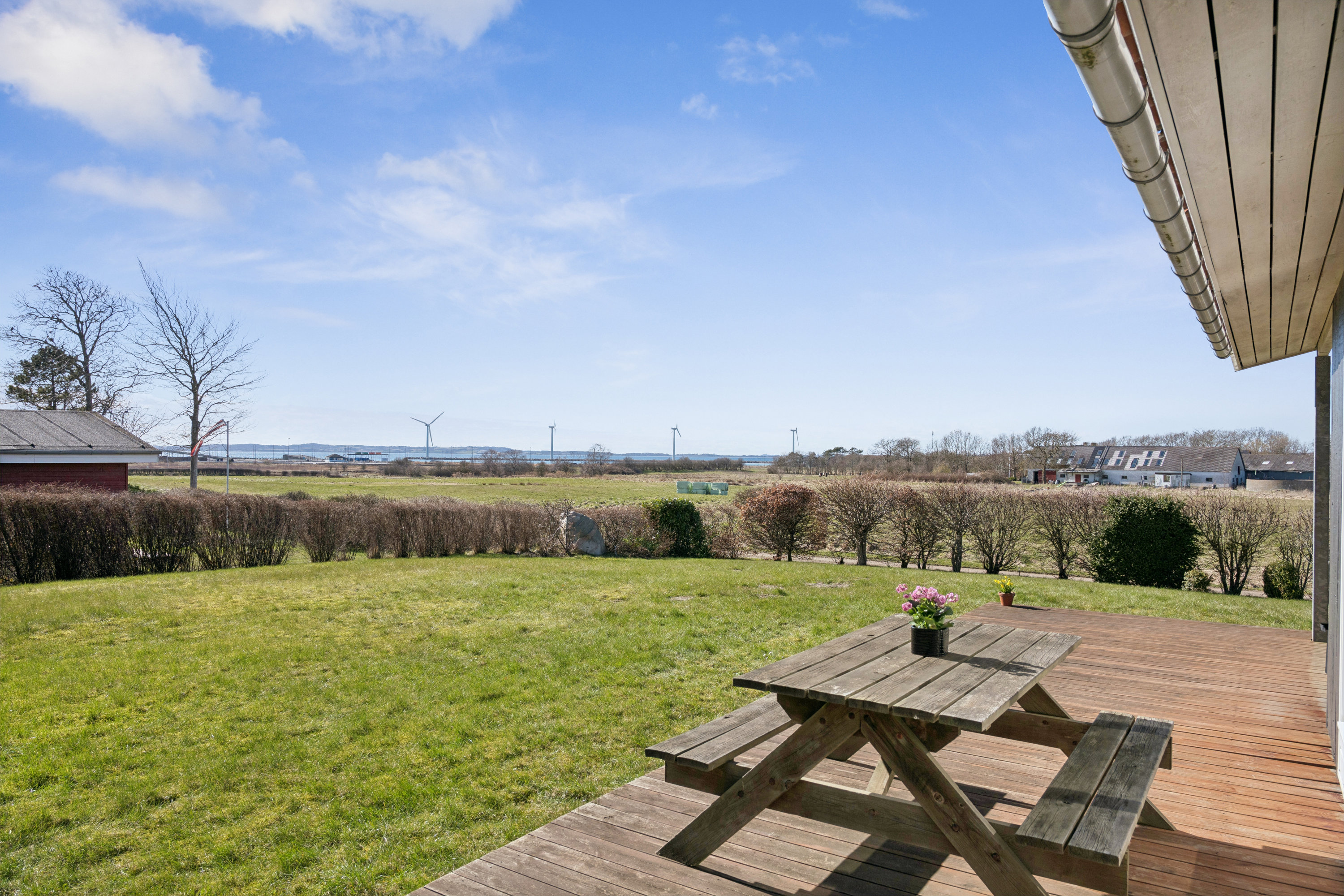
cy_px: 448
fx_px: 933
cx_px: 672
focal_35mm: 25
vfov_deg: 51.3
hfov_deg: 71.5
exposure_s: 1/800
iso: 200
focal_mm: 25
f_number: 8
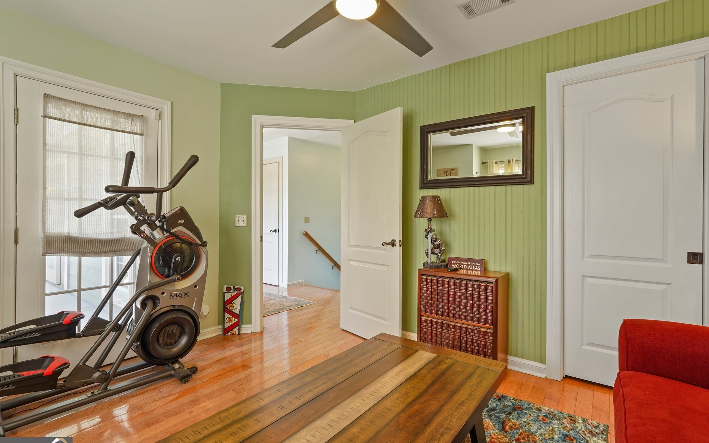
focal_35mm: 17
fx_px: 329
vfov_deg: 68.0
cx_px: 369
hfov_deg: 94.3
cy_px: 216
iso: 500
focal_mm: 16
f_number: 9
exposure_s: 1/3
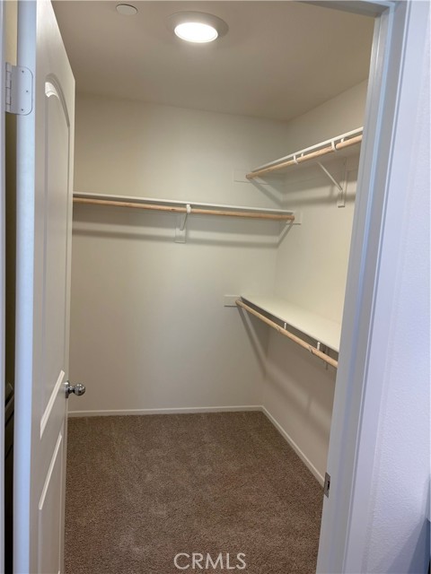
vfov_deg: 67.3
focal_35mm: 26
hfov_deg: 53.1
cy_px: 287
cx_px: 216
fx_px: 432
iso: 100
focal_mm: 5.96
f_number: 1.6
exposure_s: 1/120
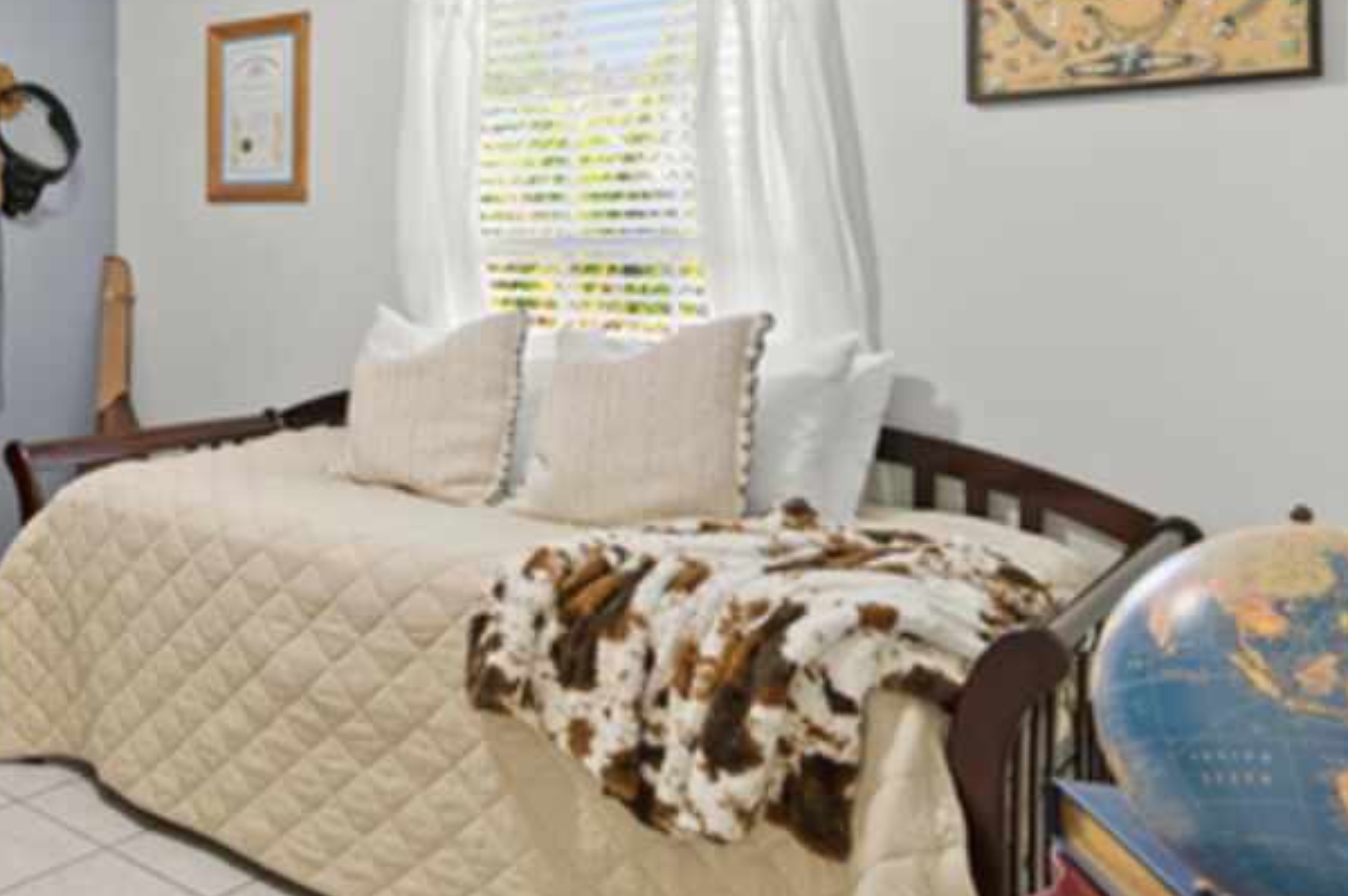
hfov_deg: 52.3
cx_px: 157
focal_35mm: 32
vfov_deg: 40.4
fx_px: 1197
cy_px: 278
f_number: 8
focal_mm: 10
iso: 100
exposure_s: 3.2
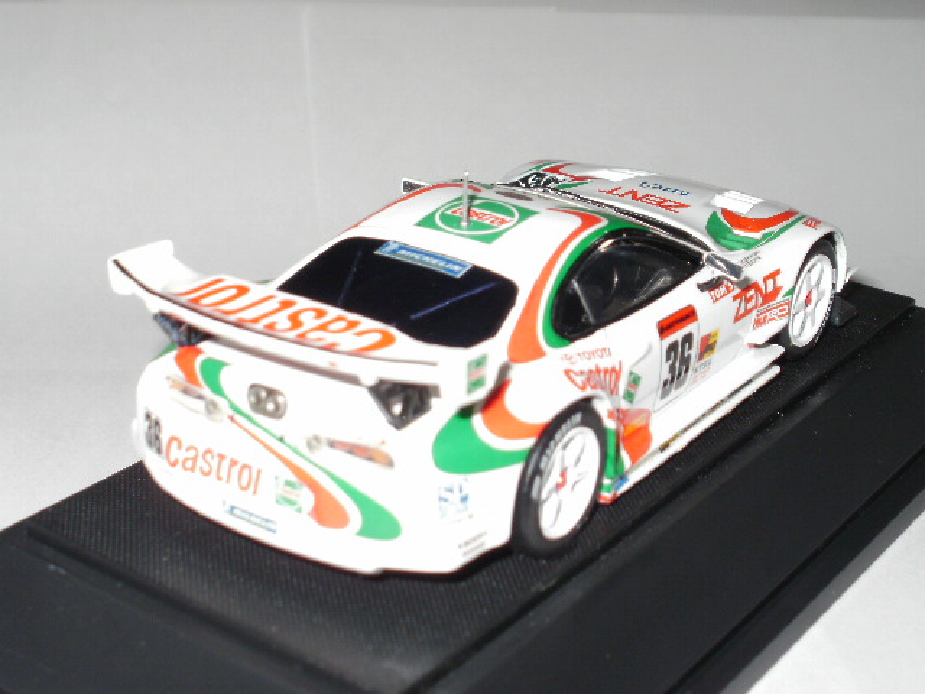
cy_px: 347
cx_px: 462
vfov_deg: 22.9
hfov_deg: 30.3
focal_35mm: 64
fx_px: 1710
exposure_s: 1/40
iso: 100
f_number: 4.6
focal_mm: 11.2
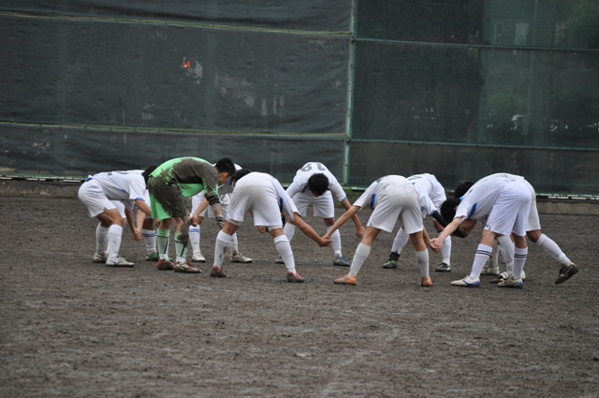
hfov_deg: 10.2
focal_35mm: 202
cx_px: 300
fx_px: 3365
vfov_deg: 6.8
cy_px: 199
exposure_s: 1/500
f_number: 5
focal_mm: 135
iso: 1600
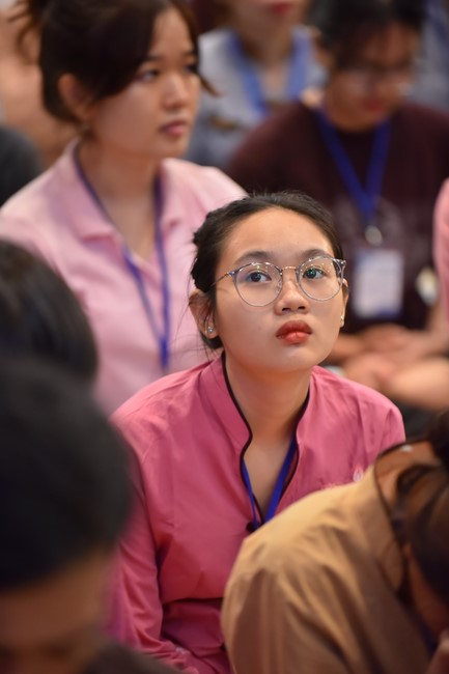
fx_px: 3275
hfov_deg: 7.8
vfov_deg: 11.7
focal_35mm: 175
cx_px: 224
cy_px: 337
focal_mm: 175
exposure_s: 1/200
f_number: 2.8
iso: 1600
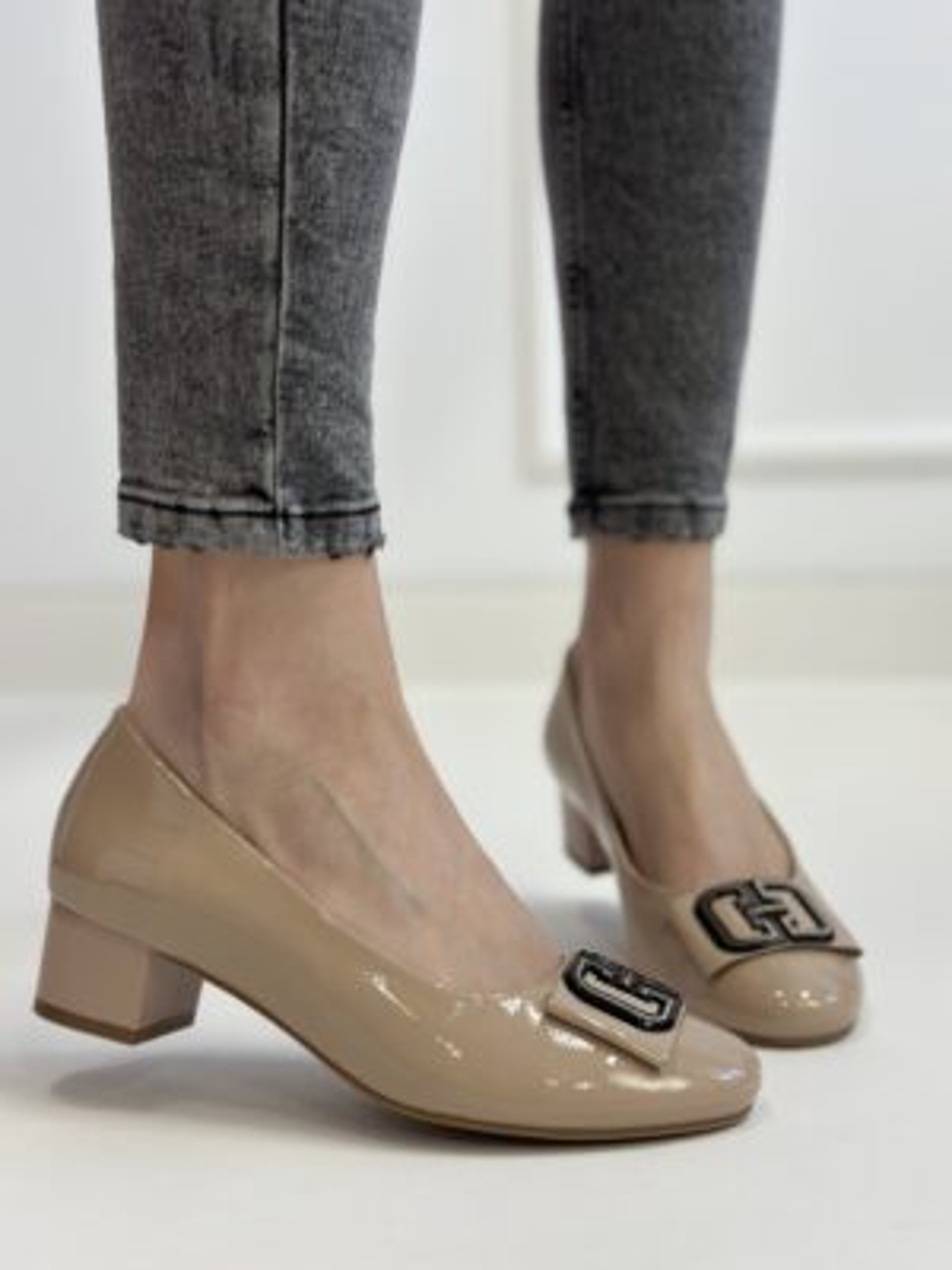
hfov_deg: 30.3
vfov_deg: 39.7
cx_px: 476
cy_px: 635
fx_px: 1760
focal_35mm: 48
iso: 125
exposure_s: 1/100
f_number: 1.78
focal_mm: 6.86
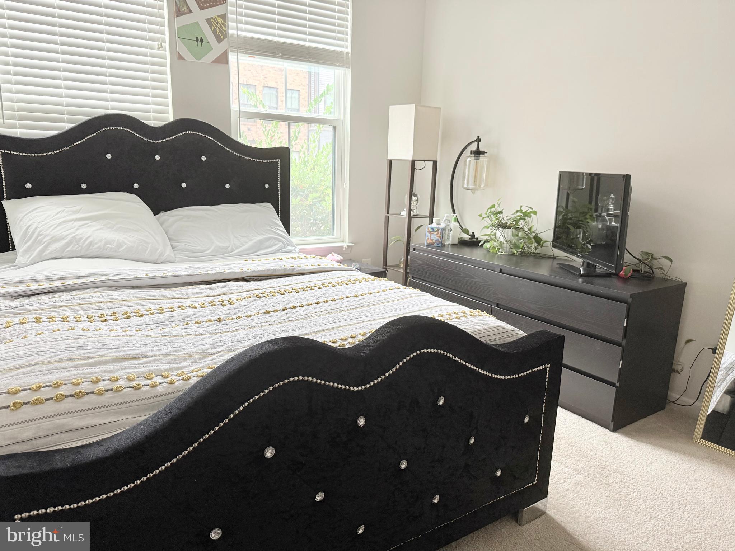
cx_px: 368
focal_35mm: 24
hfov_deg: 71.6
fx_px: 510
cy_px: 276
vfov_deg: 56.8
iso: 200
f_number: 1.78
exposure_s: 1/60
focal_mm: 6.76
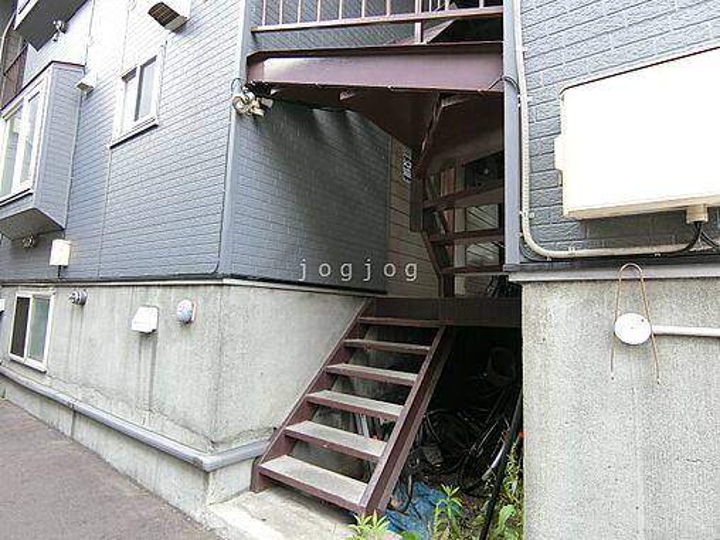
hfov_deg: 84.7
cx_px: 360
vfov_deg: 68.7
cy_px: 270
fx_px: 395
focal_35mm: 19
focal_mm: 4.06
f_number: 2.7
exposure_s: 1/125
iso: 80
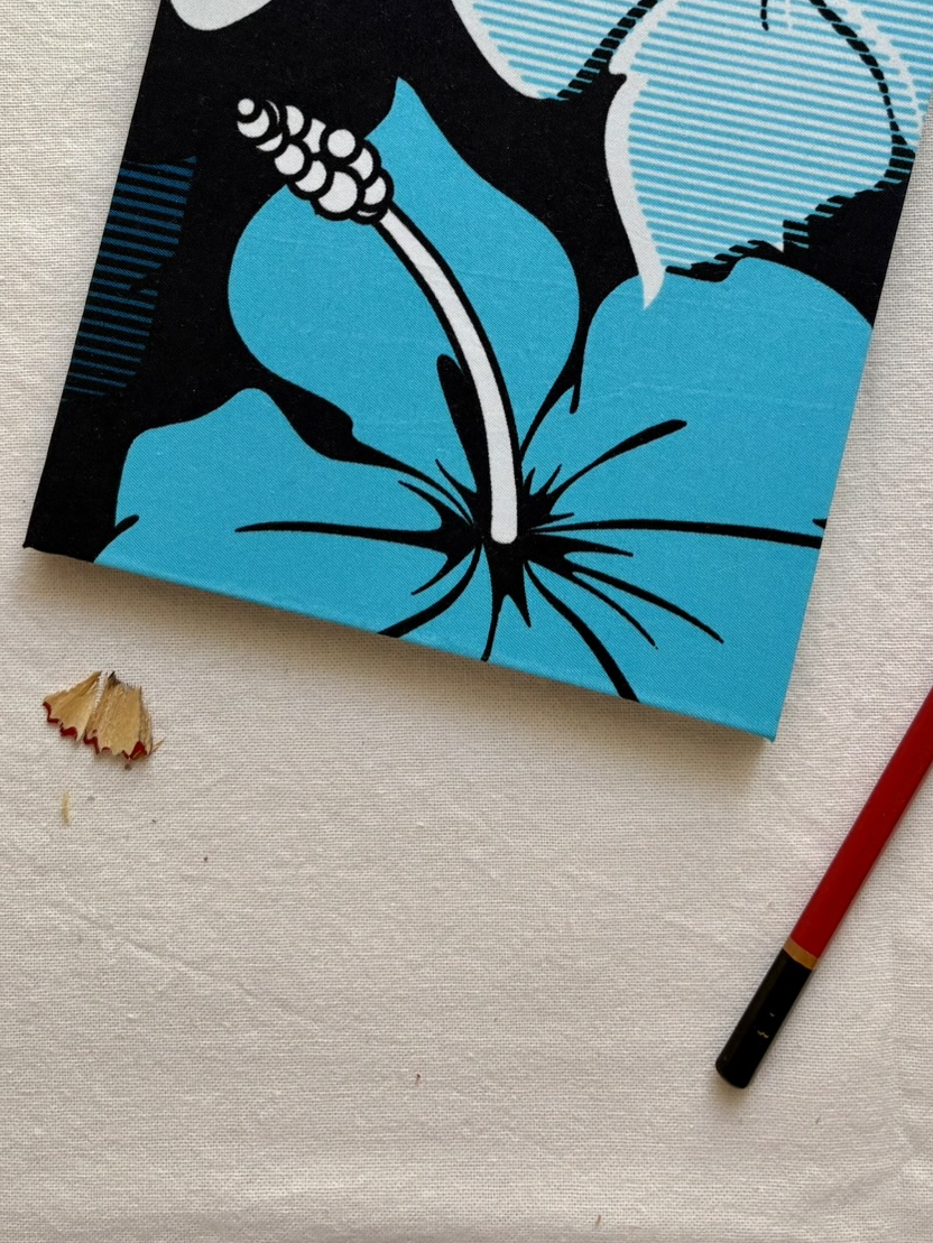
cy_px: 236
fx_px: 1725
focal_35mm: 48
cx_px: 525
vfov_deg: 38.1
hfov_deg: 30.2
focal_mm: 5.96
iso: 125
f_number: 1.6
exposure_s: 1/122
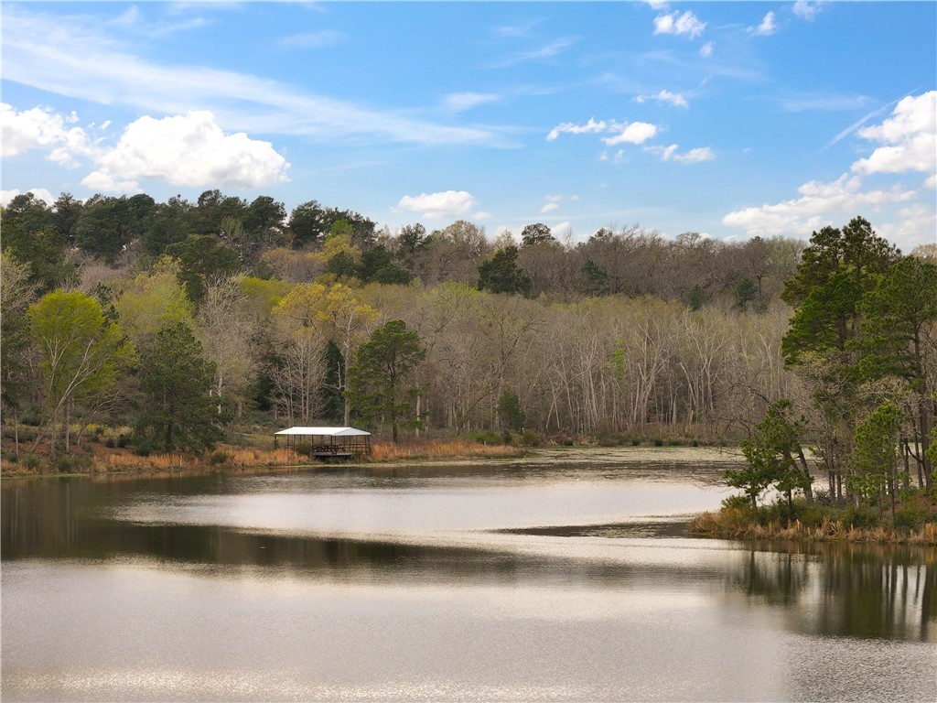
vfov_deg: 8.9
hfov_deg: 11.9
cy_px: 352
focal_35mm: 166
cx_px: 468
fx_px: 4493
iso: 100
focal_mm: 30.71
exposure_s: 1/320
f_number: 3.4
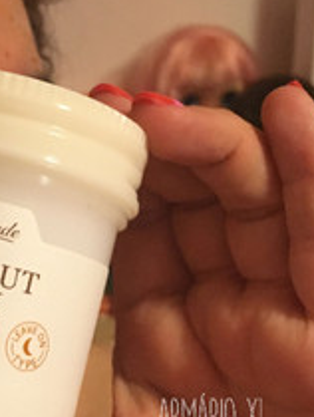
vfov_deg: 28.0
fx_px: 833
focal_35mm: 69
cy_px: 278
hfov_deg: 21.0
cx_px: 47
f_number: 2.2
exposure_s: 1/25
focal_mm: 4.15
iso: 200
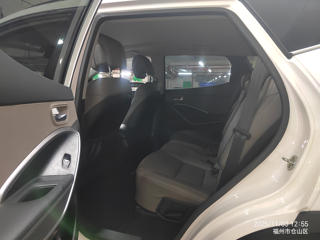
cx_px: 160
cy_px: 120
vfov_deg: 58.9
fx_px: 213
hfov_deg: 73.9
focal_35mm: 23
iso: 5080
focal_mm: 5.52
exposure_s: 1/33.3
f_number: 1.9
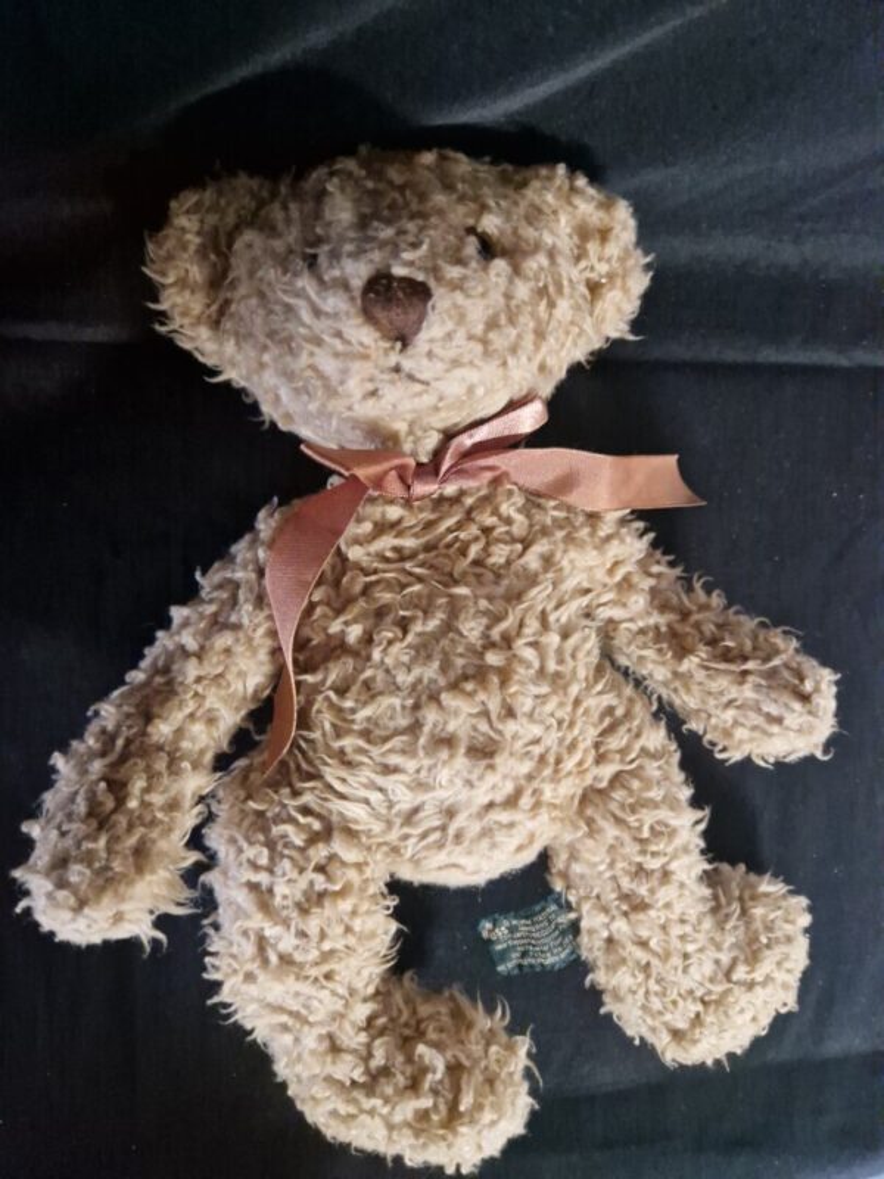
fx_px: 783
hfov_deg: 58.9
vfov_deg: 73.9
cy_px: 590
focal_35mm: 23
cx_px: 442
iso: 640
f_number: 1.8
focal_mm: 5.4
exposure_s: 1/25
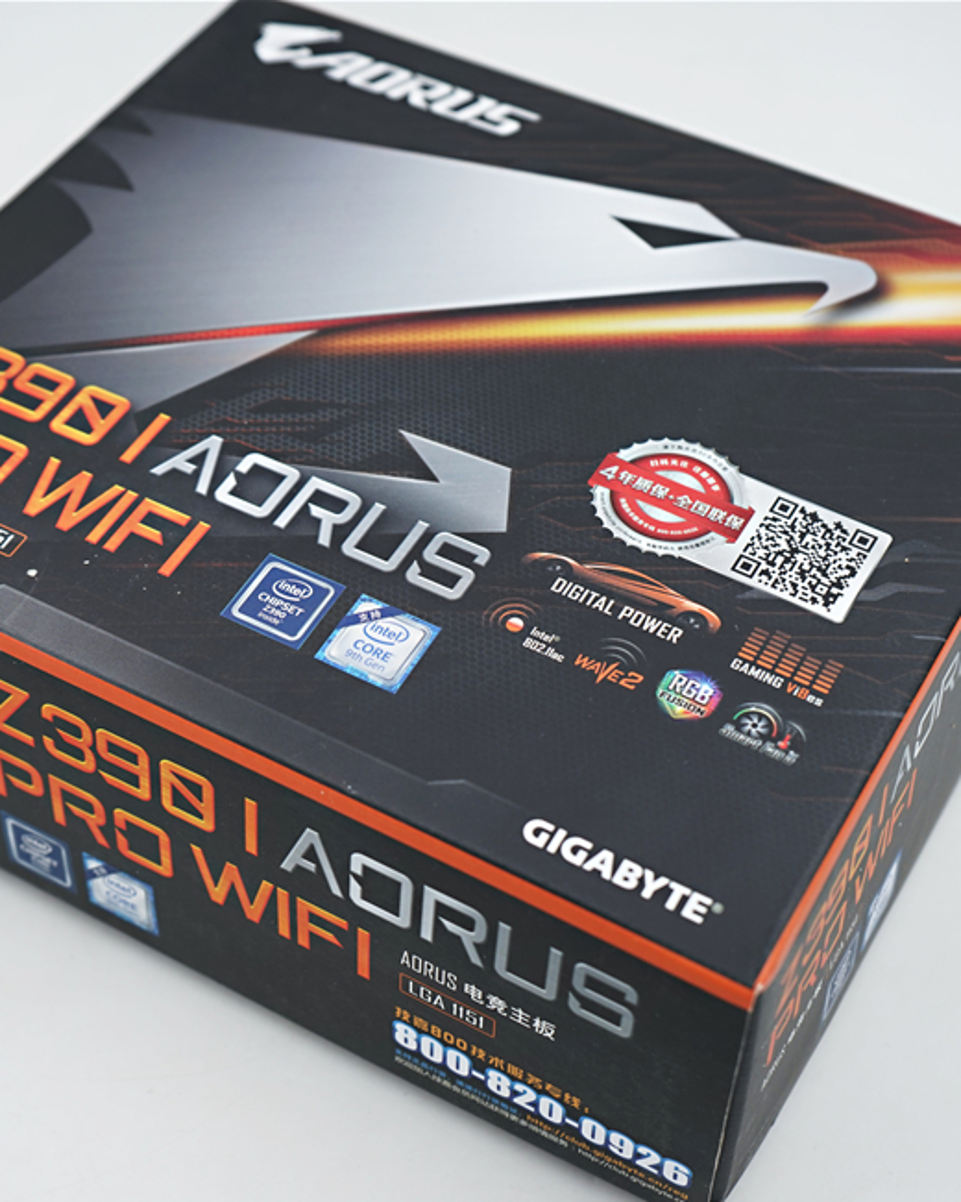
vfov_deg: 32.5
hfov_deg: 26.2
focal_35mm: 58
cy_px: 602
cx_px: 420
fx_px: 2062
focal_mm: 41
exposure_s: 1/160
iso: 125
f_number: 4.5
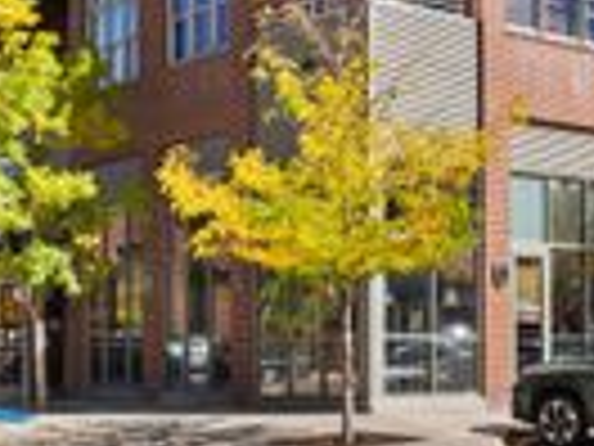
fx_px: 1064
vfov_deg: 21.9
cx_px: 450
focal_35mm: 62
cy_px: -92
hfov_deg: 30.6
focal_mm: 17
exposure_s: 1/400
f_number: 7.1
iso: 400
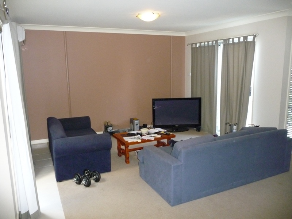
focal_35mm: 28
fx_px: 236
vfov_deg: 49.7
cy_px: 110
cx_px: 146
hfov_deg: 63.4
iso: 640
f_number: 3.3
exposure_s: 1/30
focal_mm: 4.7
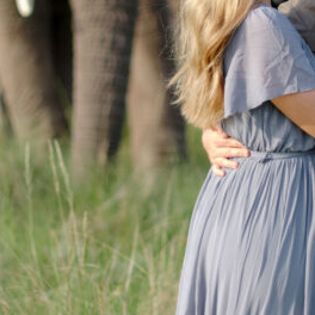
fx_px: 2224
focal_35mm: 216
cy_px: 60
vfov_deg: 8.1
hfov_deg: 8.1
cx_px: 206
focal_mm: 80
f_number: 2
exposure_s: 1/800
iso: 100
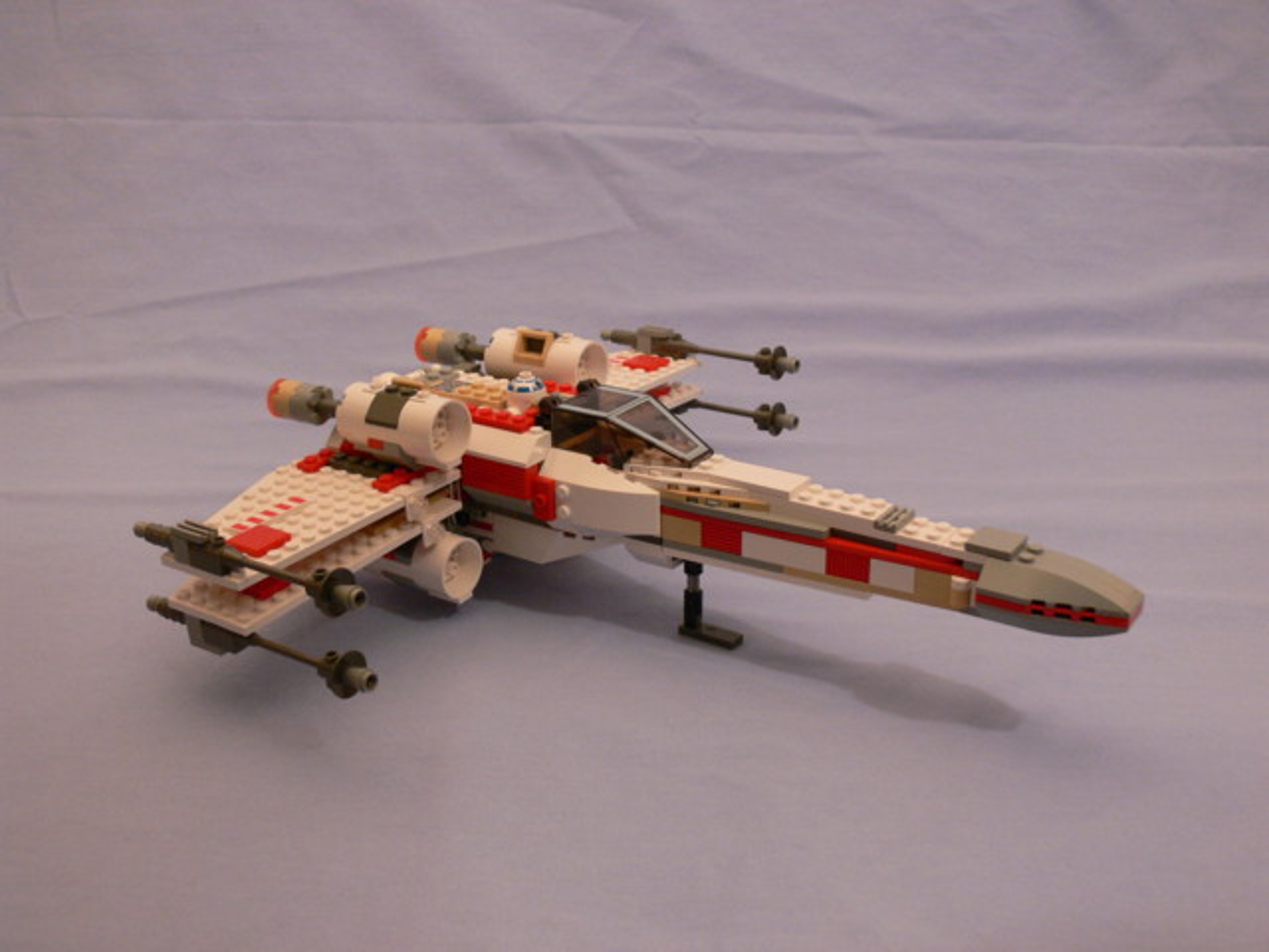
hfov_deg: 47.9
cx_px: 634
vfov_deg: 36.8
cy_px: 476
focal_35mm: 39
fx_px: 1430
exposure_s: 1/30
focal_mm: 8.3
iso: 200
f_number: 2.8
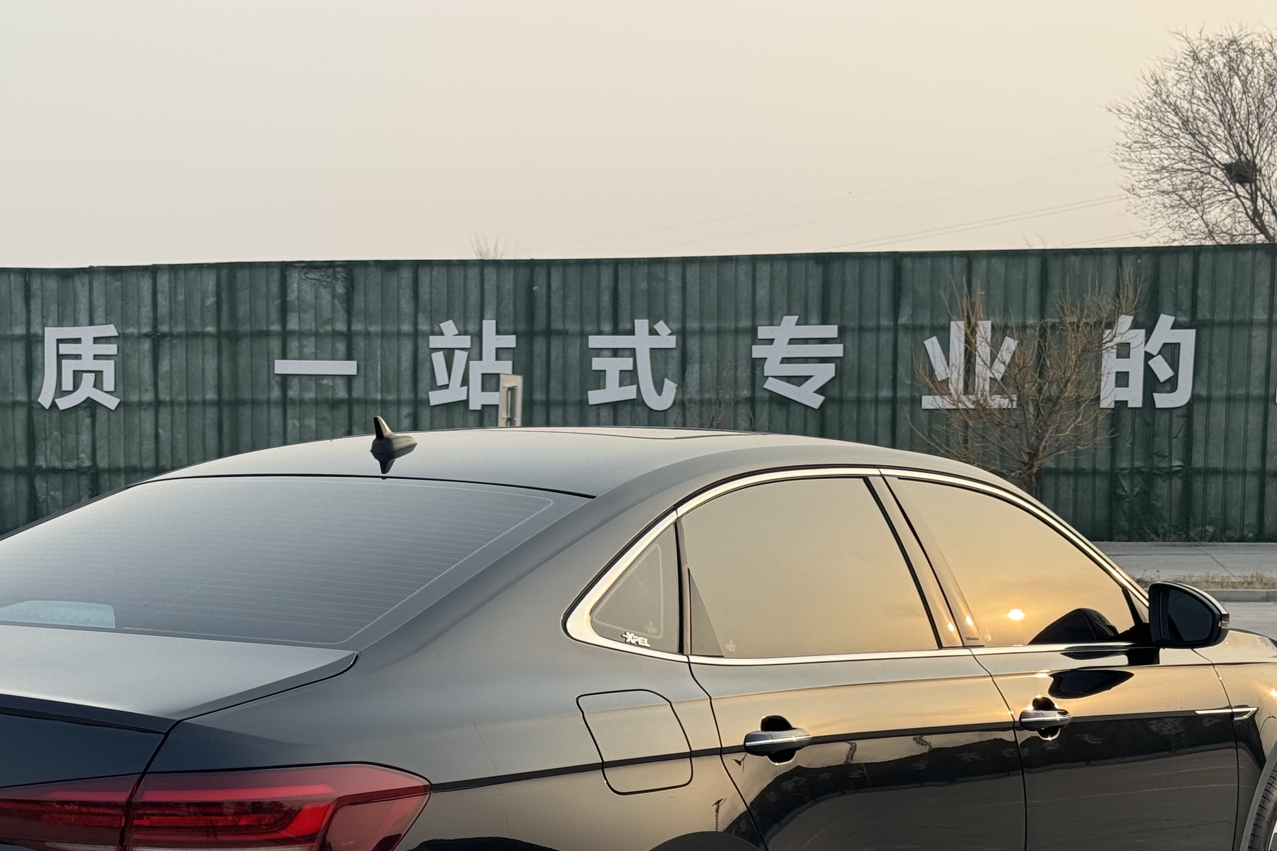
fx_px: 2554
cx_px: 467
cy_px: 670
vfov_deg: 18.8
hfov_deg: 28.0
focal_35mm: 72
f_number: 1.78
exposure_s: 1/1133
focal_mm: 6.76
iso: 64
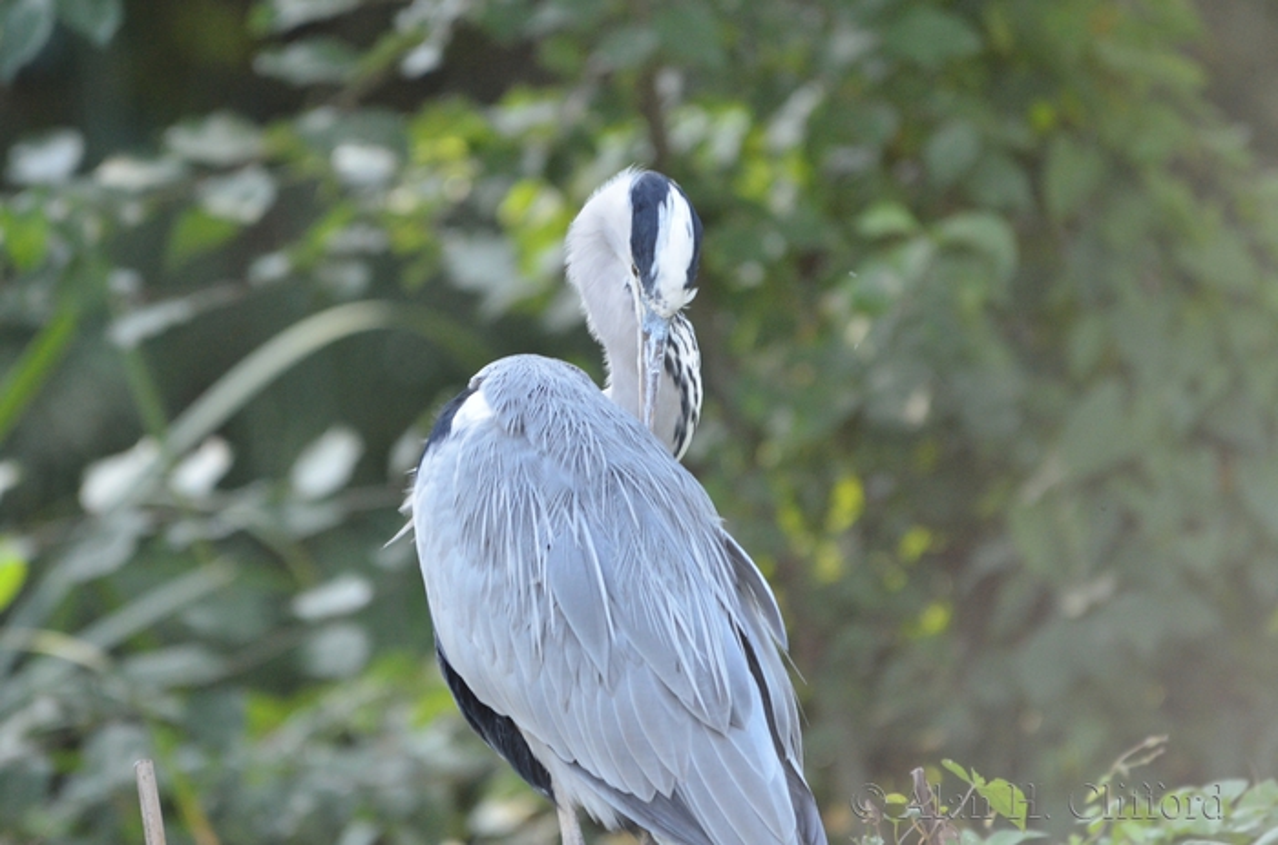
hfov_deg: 3.4
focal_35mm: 600
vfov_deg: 2.3
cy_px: 422
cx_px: 639
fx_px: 21247
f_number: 5.6
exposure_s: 1/500
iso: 1600
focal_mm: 400
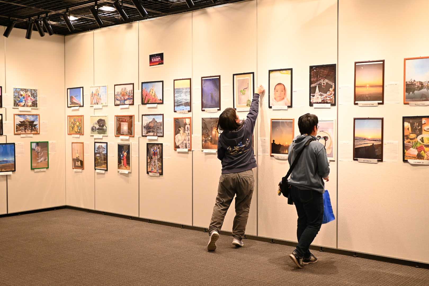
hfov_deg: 46.4
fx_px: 500
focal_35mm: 42
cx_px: 214
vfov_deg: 31.9
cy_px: 143
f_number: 2.8
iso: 800
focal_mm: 28
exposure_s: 1/250
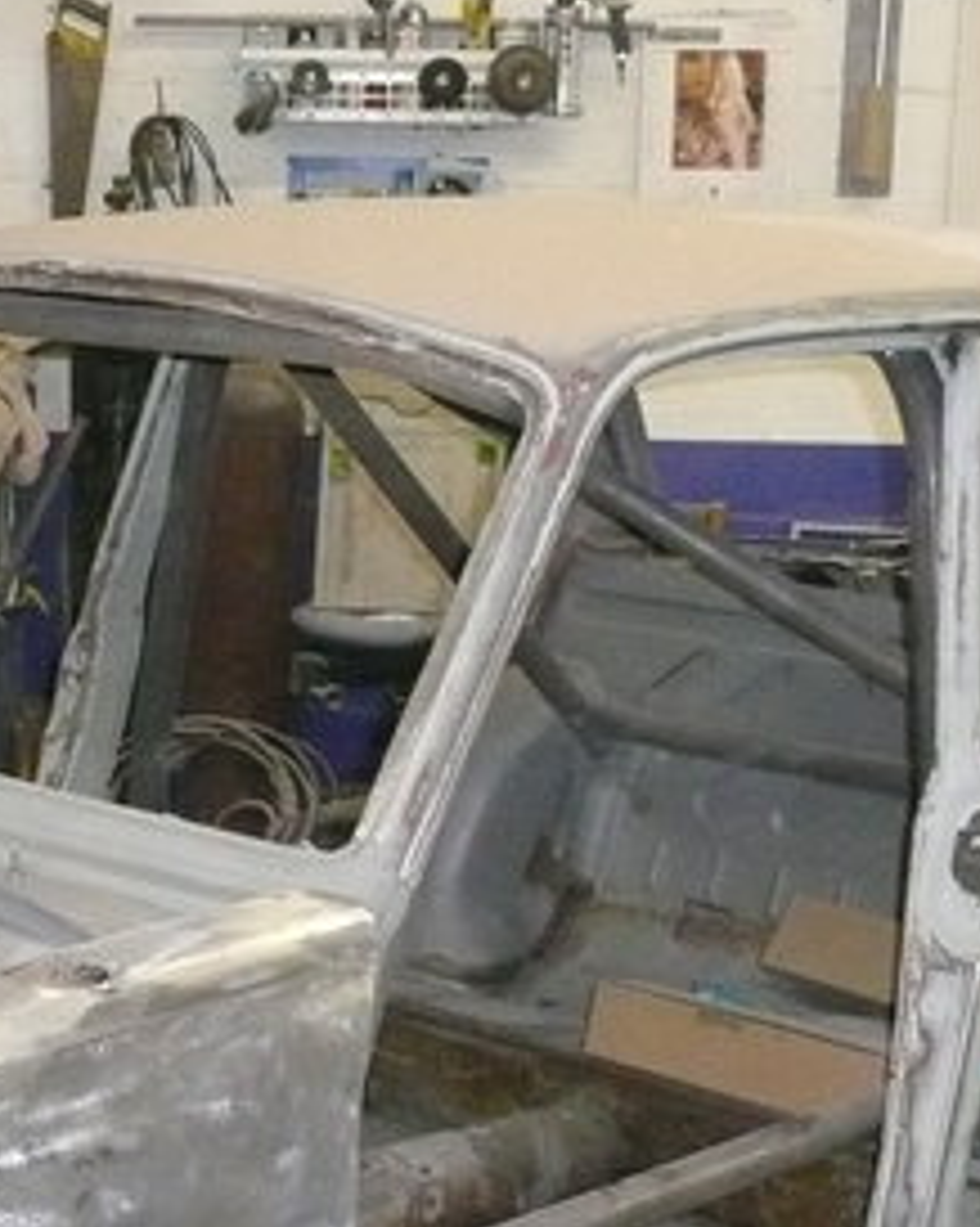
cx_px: 256
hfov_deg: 19.8
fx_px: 2795
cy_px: 872
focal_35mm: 77
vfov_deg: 24.6
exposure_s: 1/30
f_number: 3.3
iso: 640
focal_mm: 4.6
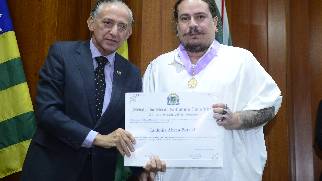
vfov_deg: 18.3
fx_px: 564
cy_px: 82
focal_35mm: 66
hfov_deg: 31.9
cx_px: 160
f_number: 4
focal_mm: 62
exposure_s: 1/125
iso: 1600
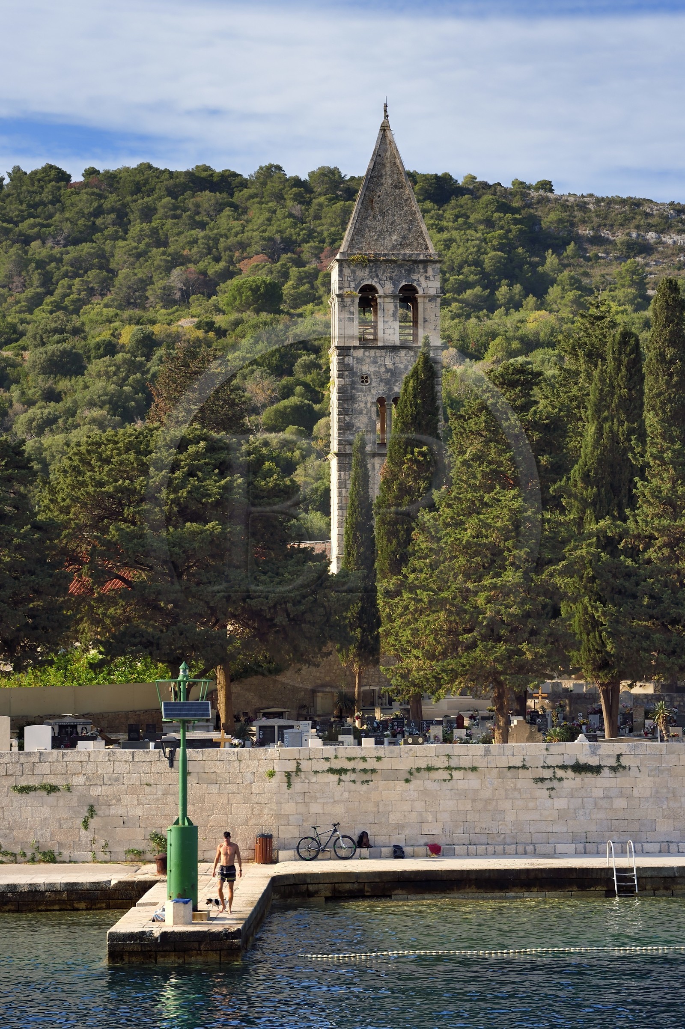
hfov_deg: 10.1
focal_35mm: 135
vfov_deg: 15.2
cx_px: 342
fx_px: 3857
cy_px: 514
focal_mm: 135
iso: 200
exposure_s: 1/100
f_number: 11
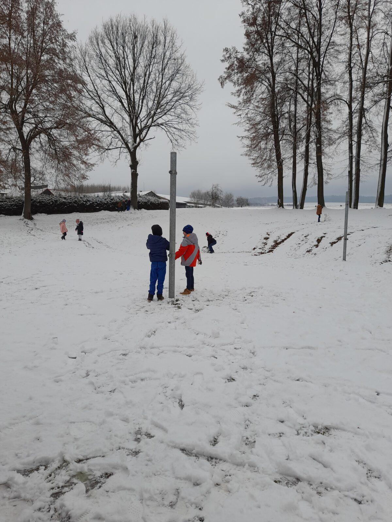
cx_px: 196
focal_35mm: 25
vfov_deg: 69.4
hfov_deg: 54.9
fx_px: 377
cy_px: 261
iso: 20
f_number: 2
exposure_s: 1/414
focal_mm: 4.6
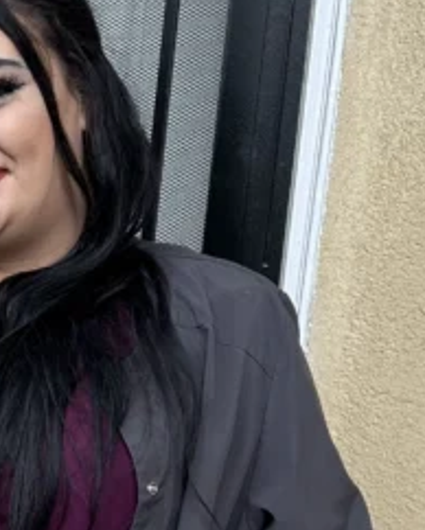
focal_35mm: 99
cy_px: 460
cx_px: -125
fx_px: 1555
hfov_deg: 14.9
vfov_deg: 19.1
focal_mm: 6.86
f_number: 1.78
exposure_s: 1/332
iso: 80
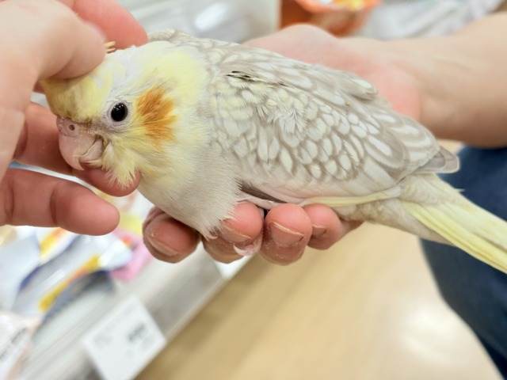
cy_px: 190
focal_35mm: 52
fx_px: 762
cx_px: 254
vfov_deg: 28.0
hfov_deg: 36.8
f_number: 1.6
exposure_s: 1/50
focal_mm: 5.96
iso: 64
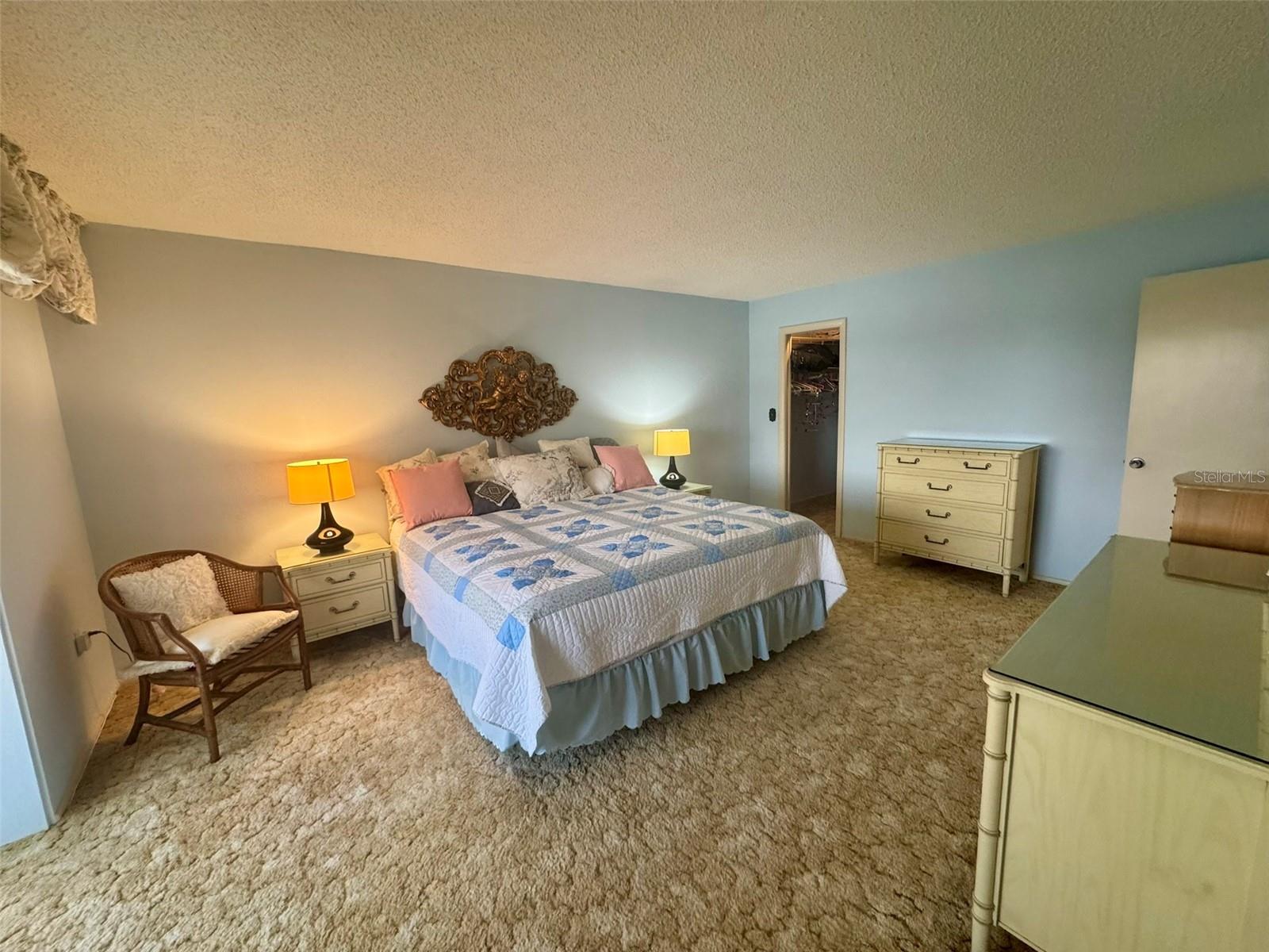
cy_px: 476
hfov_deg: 102.1
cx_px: 634
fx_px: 513
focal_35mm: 14
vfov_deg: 85.7
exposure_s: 1/120
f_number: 2.2
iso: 250
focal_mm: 2.22
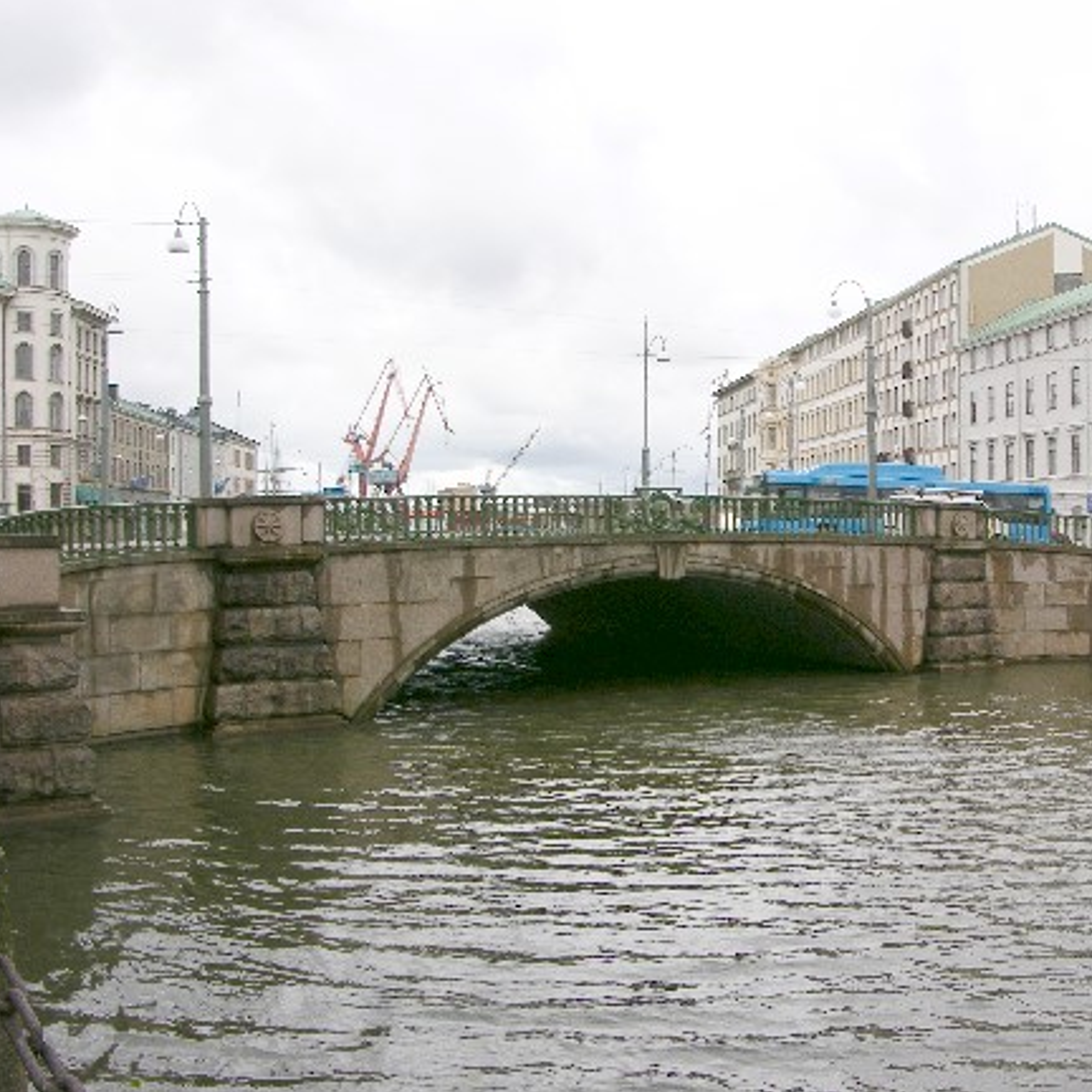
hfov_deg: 39.6
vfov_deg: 40.0
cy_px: 541
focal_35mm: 42
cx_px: 712
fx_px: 1499
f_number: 6.3
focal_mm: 8.9
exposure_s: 1/75
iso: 50
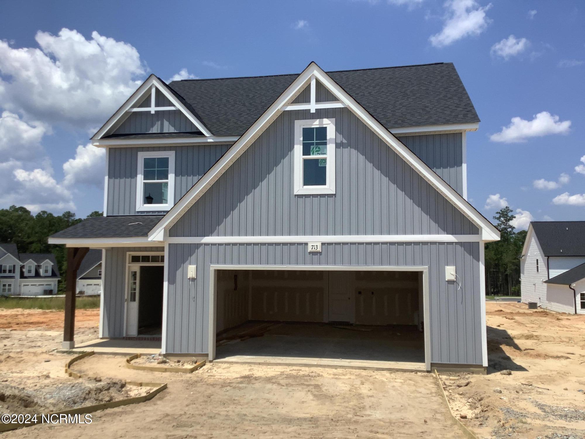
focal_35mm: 31
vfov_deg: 45.4
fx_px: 524
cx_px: 292
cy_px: 220
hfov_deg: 58.4
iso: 25
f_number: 2.4
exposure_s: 1/2203
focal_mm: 3.3
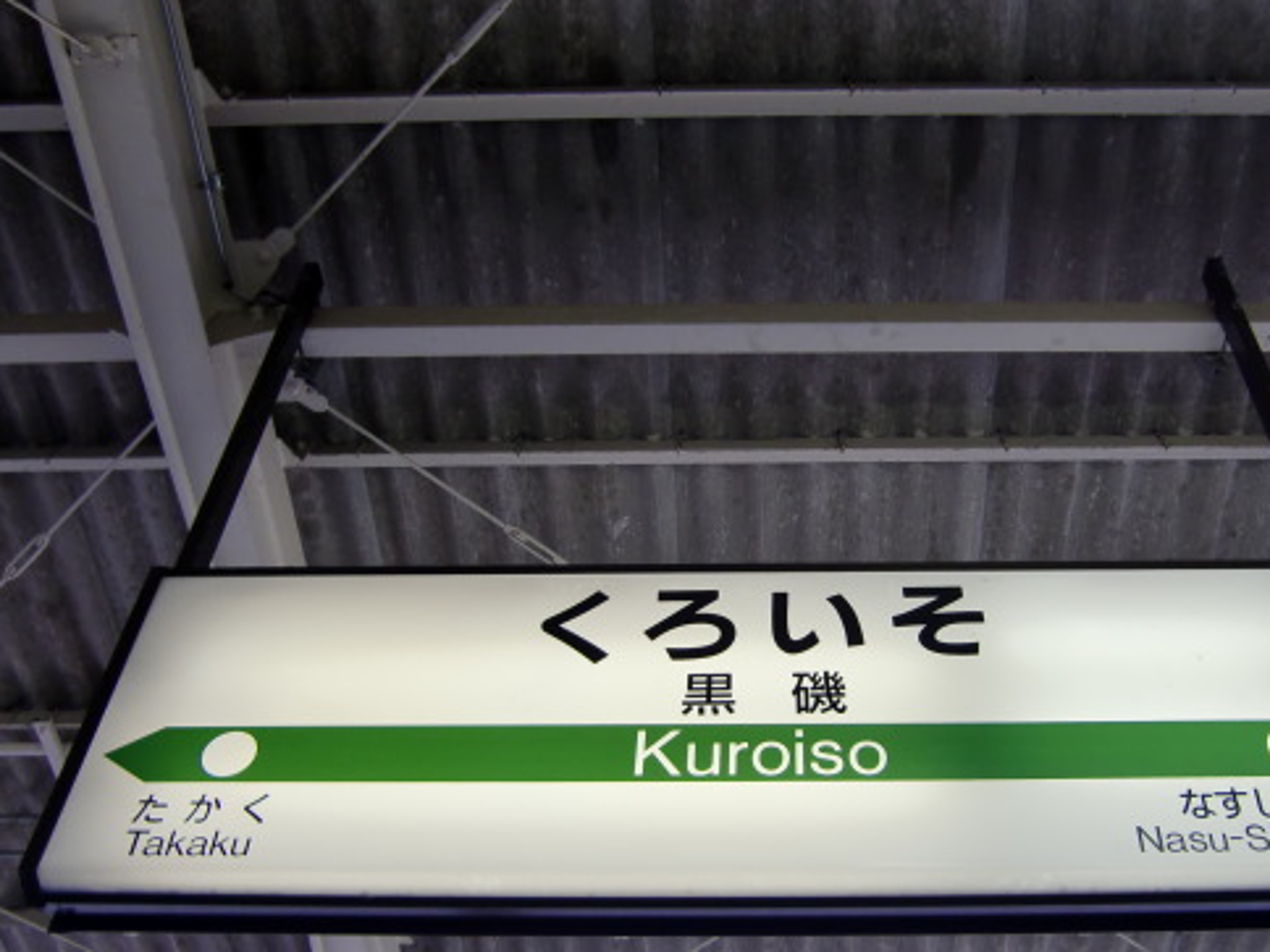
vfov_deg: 38.3
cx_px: 774
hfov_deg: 49.8
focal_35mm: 37
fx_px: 1357
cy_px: 622
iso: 64
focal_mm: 4.9
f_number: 2.6
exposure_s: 1/60
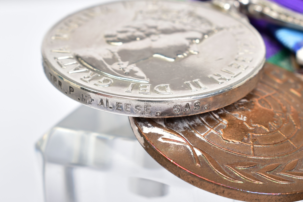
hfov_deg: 18.8
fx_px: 914
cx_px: 160
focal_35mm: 109
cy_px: 101
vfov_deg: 12.6
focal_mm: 55
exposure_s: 1/100
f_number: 11
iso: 100
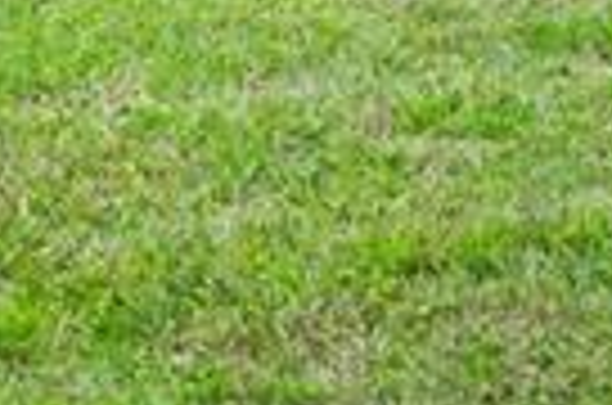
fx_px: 4478
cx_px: -256
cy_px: -603
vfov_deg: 5.0
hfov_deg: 7.7
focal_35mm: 264
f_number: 8
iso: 320
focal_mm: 35
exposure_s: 1/30
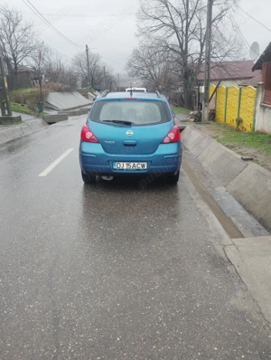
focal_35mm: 29
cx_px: 136
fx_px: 302
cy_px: 180
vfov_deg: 61.6
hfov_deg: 48.4
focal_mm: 4.25
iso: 50
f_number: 1.8
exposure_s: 1/117
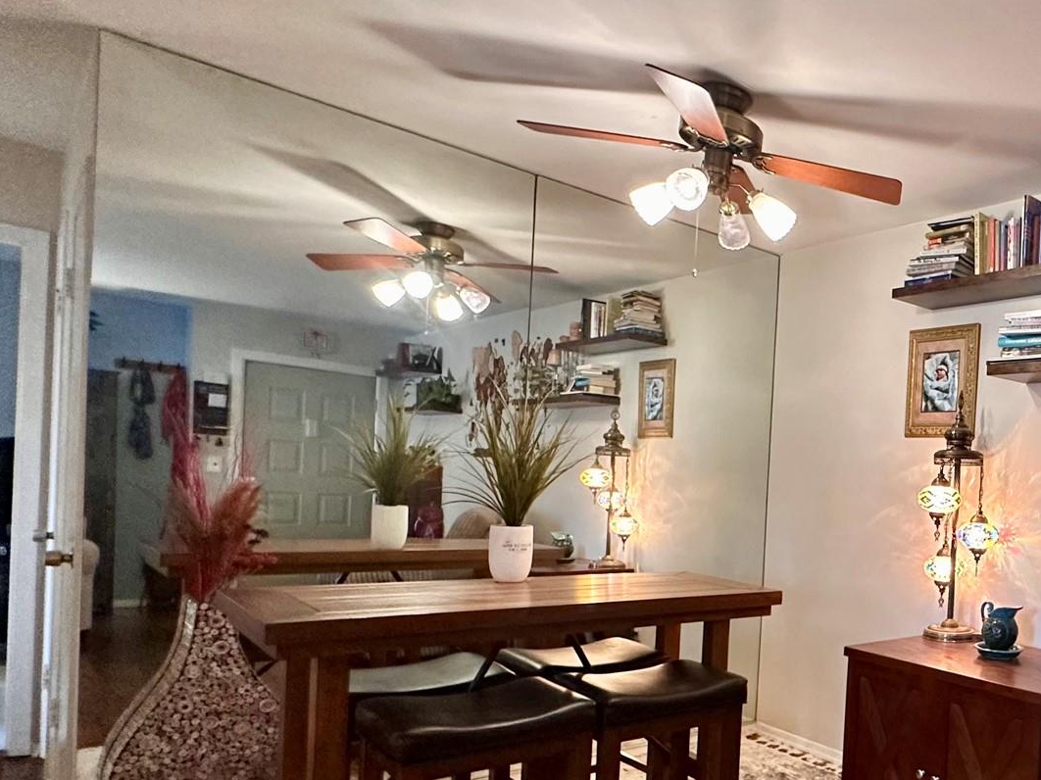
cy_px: 519
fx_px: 812
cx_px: 967
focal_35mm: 27
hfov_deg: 55.2
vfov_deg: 50.4
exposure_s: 1/60
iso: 400
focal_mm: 2.22
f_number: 2.2
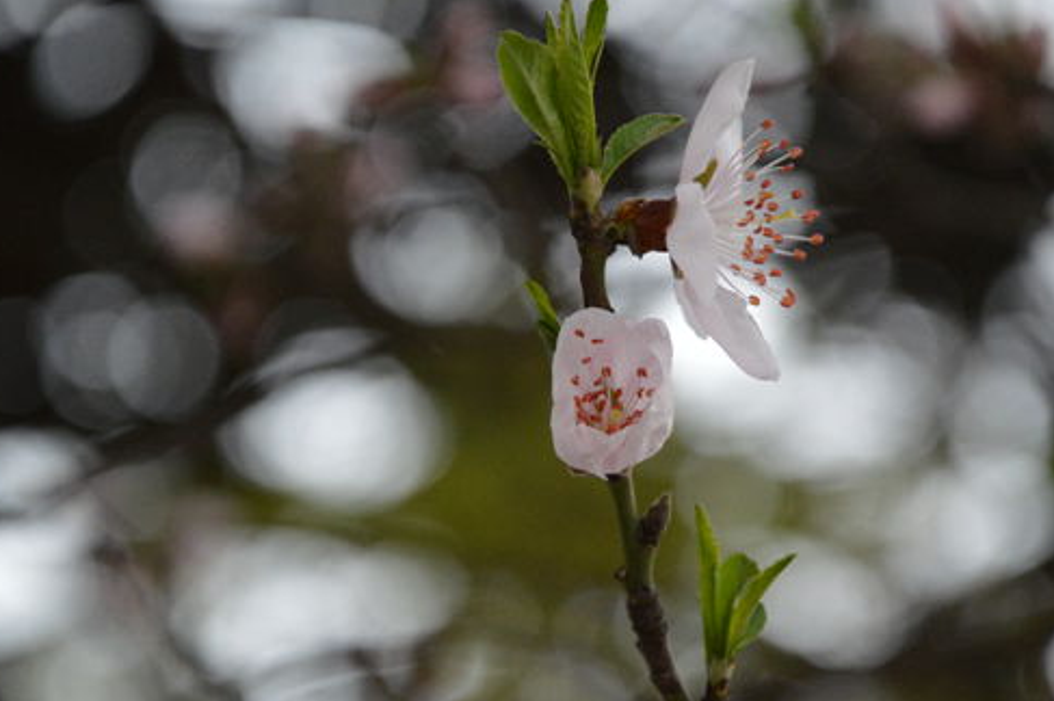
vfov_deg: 7.0
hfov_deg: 10.6
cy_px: 357
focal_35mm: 195
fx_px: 5694
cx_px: 584
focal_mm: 105
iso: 1600
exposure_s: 1/1000
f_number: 5.6
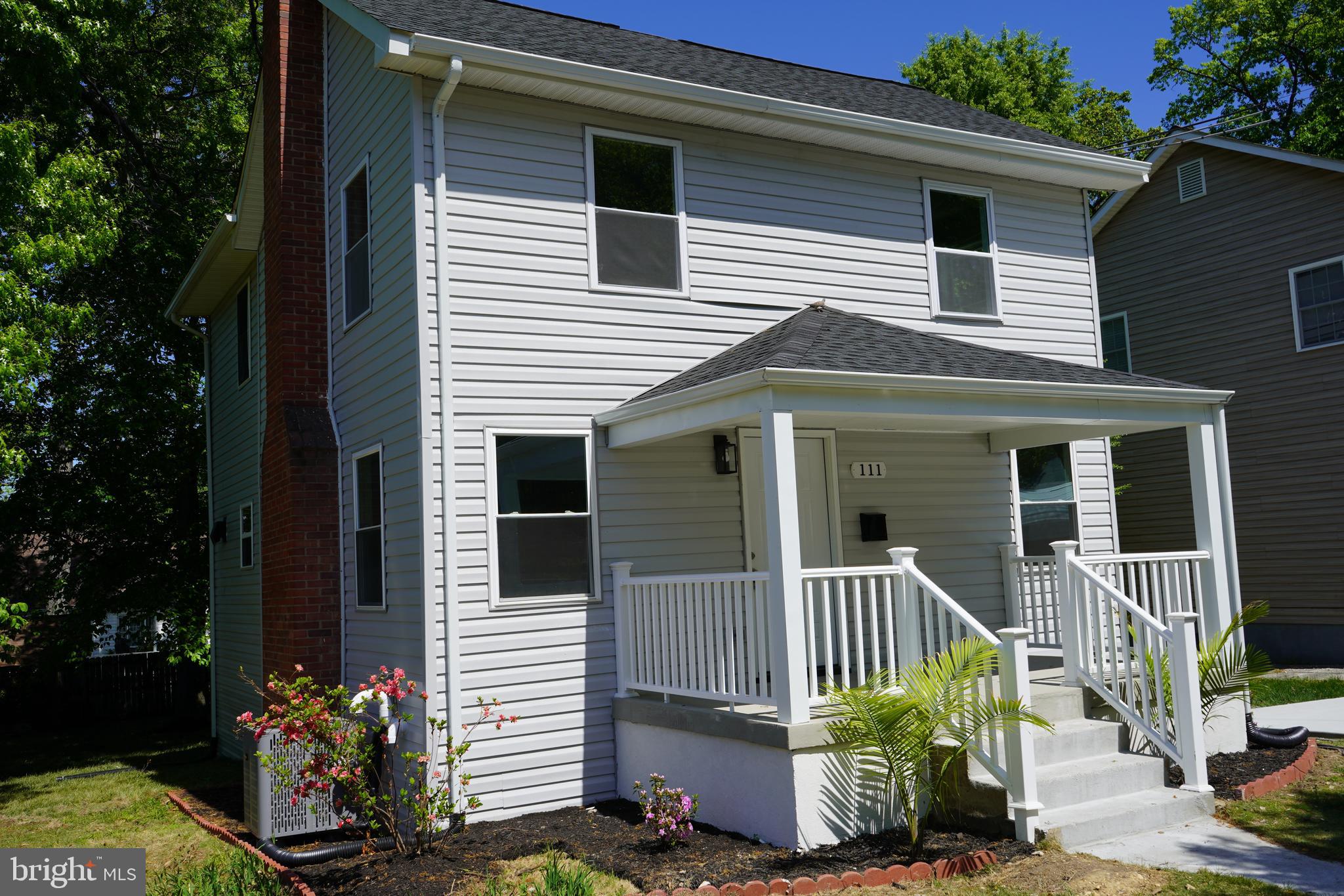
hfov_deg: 60.3
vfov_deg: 42.3
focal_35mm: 31
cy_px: 448
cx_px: 672
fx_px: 1157
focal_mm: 31
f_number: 10
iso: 100
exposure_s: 1/250
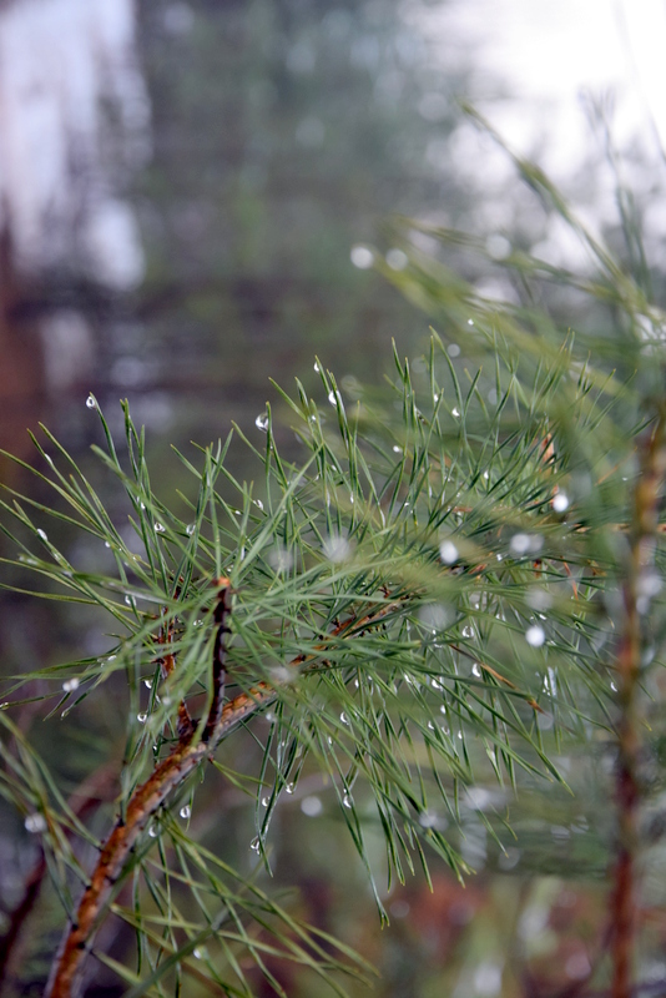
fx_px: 2578
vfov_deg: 21.9
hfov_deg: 14.7
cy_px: 499
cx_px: 333
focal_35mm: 93
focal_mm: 62
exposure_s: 1/125
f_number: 5.6
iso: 450
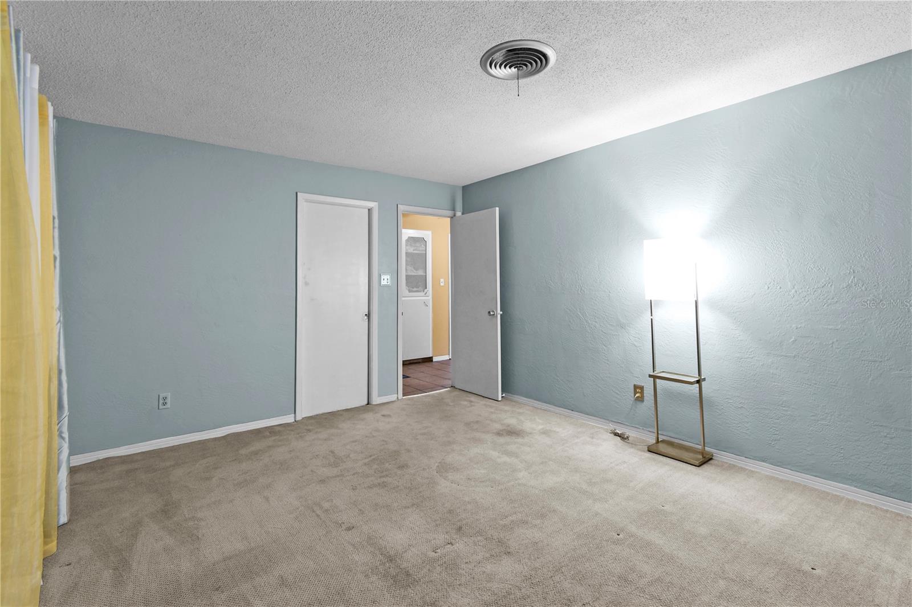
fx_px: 380
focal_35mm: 15
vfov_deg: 77.3
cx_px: 456
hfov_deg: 100.4
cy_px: 304
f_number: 7.1
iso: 100
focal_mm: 10
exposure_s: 1
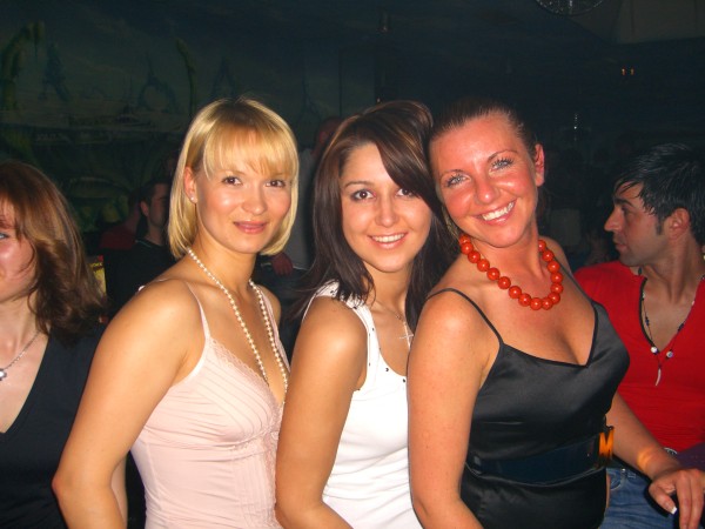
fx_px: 774
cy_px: 264
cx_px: 352
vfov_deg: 37.7
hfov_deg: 49.0
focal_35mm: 38
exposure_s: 1/60
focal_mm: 7.9
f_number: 2.8
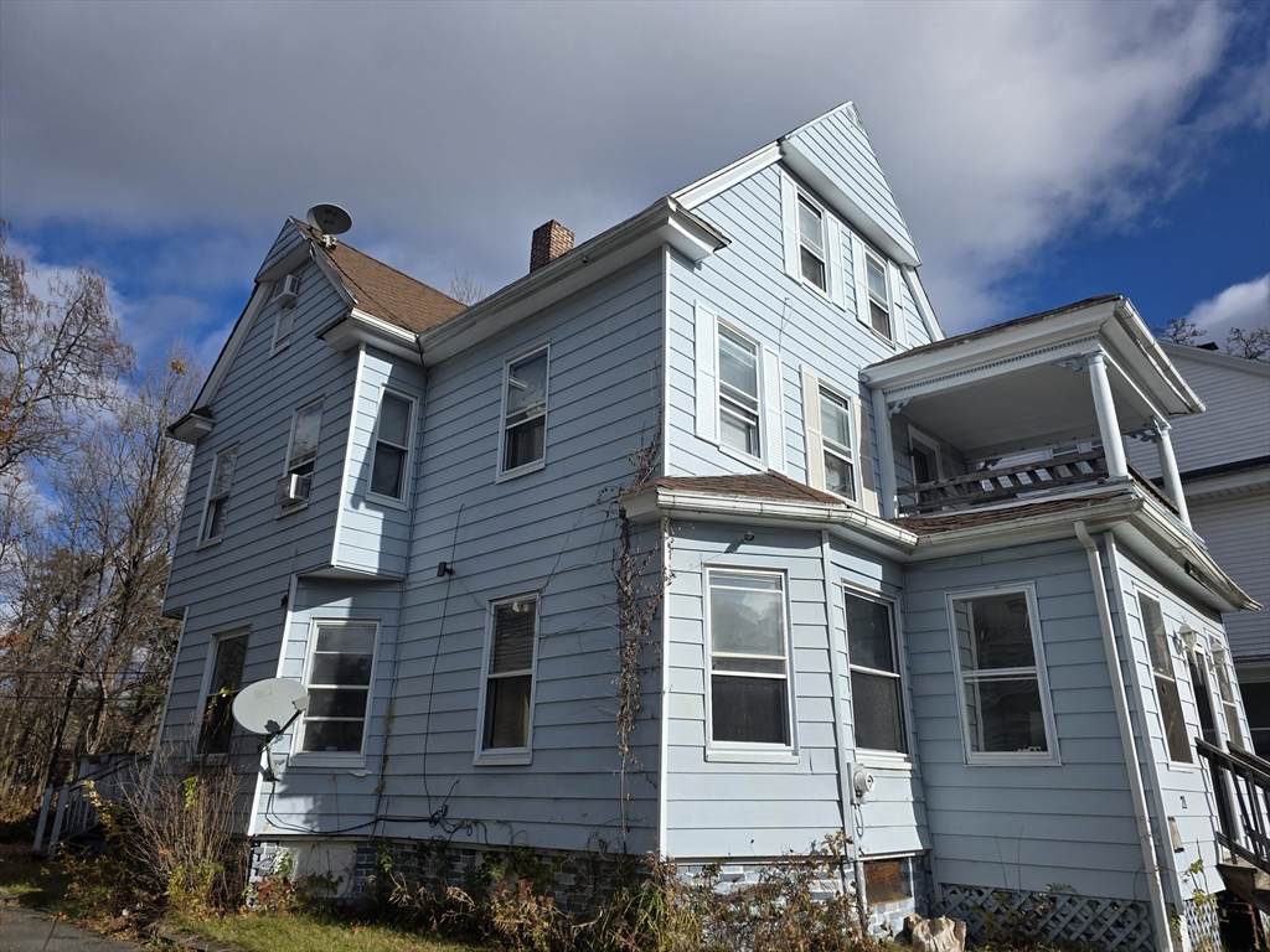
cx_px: 635
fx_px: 844
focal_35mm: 23
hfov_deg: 73.9
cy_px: 476
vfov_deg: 58.9
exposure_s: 1/7944
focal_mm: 6.3
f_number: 1.7
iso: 64
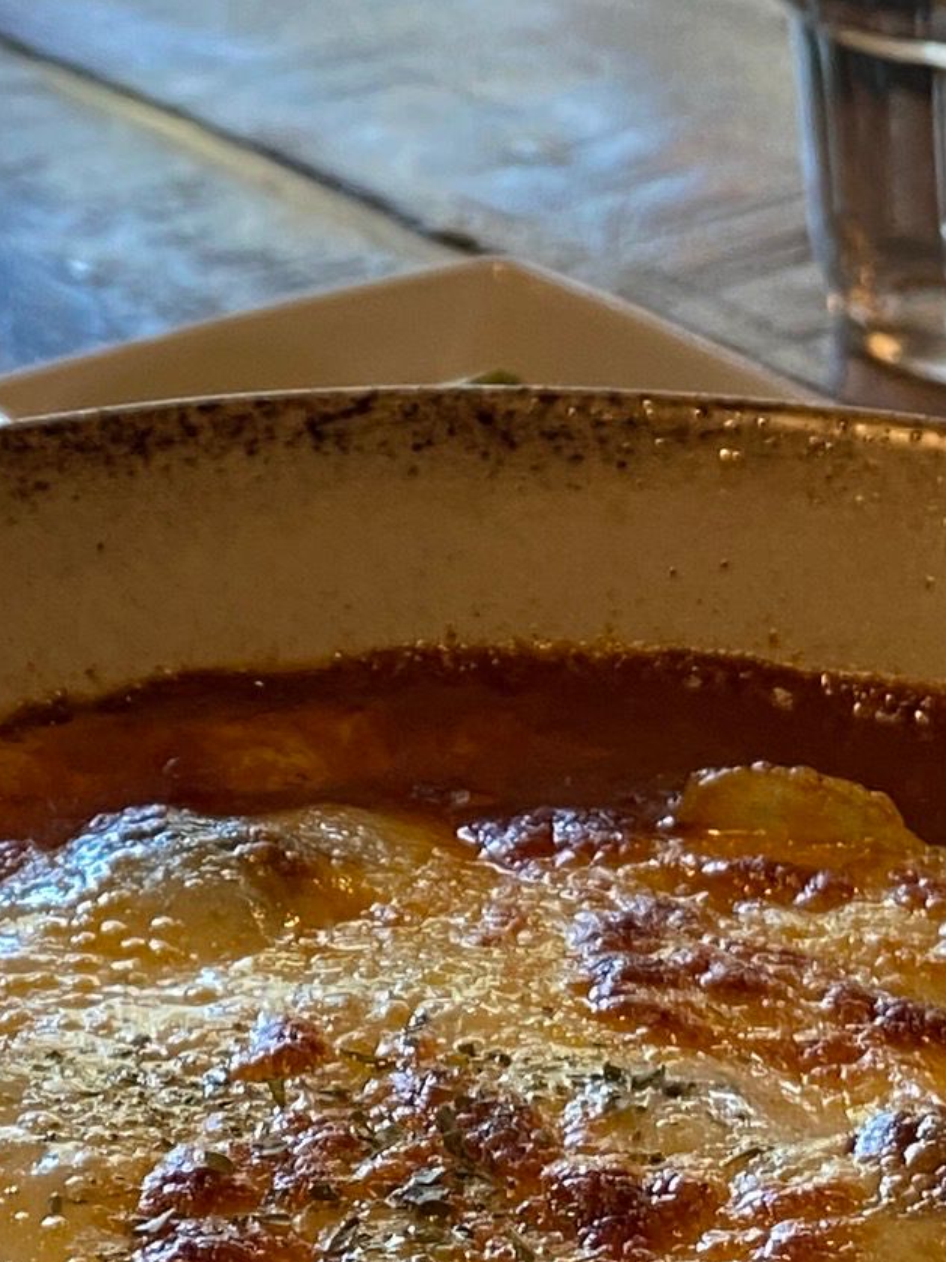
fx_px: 4556
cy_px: -196
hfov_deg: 11.8
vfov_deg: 15.3
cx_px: 263
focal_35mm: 125
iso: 100
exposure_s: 1/60
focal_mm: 4.25
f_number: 1.8
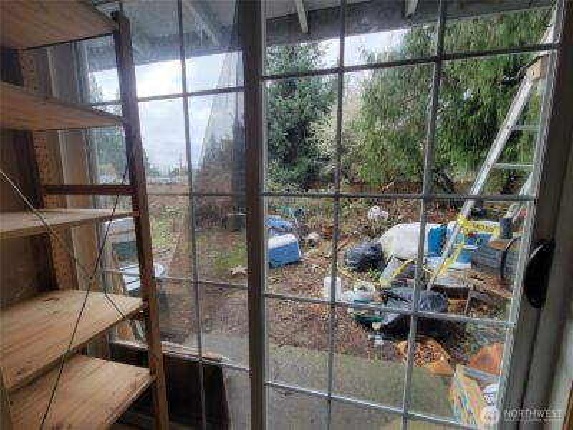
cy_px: 215
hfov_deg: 106.2
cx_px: 286
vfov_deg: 89.9
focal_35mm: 13
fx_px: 215
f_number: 2.2
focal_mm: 2.2
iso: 50
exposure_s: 1/129
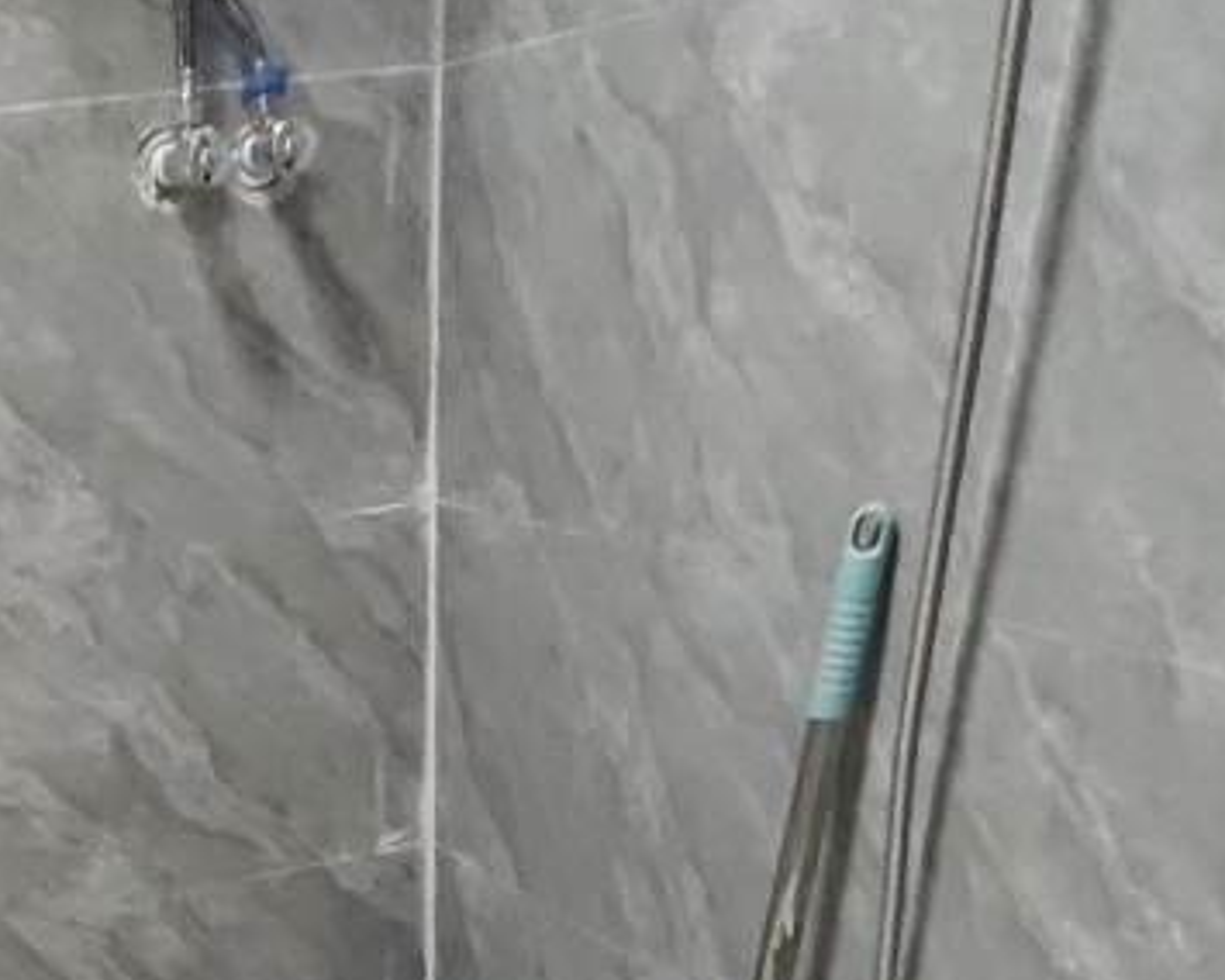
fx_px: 1595
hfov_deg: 38.8
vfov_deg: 28.9
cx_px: 104
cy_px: 1216
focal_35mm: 44
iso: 500
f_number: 2.2
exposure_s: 1/33.3
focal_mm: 1.91
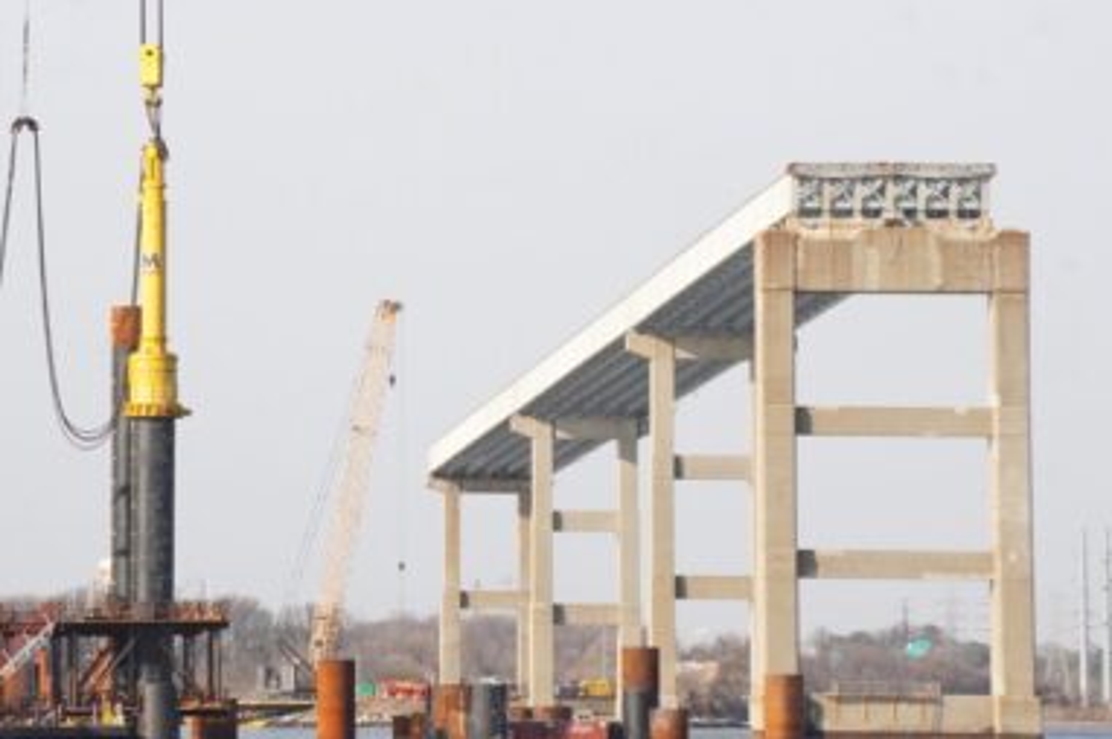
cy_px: 370
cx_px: 442
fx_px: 5123
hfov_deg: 12.4
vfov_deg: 8.3
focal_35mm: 166
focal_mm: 88
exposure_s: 1/4000
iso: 5000
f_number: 11
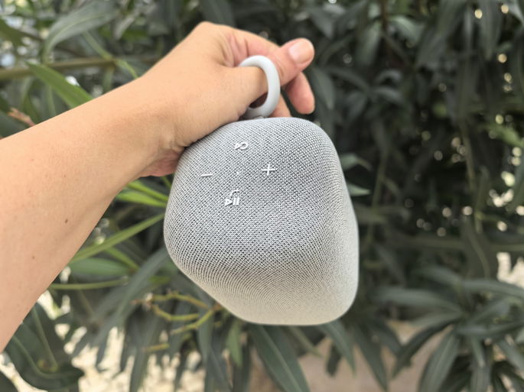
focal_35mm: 27
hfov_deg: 65.4
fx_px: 408
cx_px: 262
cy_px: 196
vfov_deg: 51.3
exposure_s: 1/146
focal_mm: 8.5
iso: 50
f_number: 2
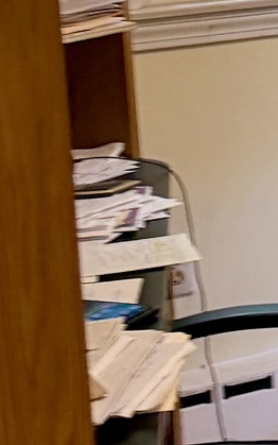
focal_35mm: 140
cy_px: -65
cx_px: 913
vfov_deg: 14.5
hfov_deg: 7.8
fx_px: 1697
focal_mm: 6.76
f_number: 1.78
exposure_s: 1/60
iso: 250
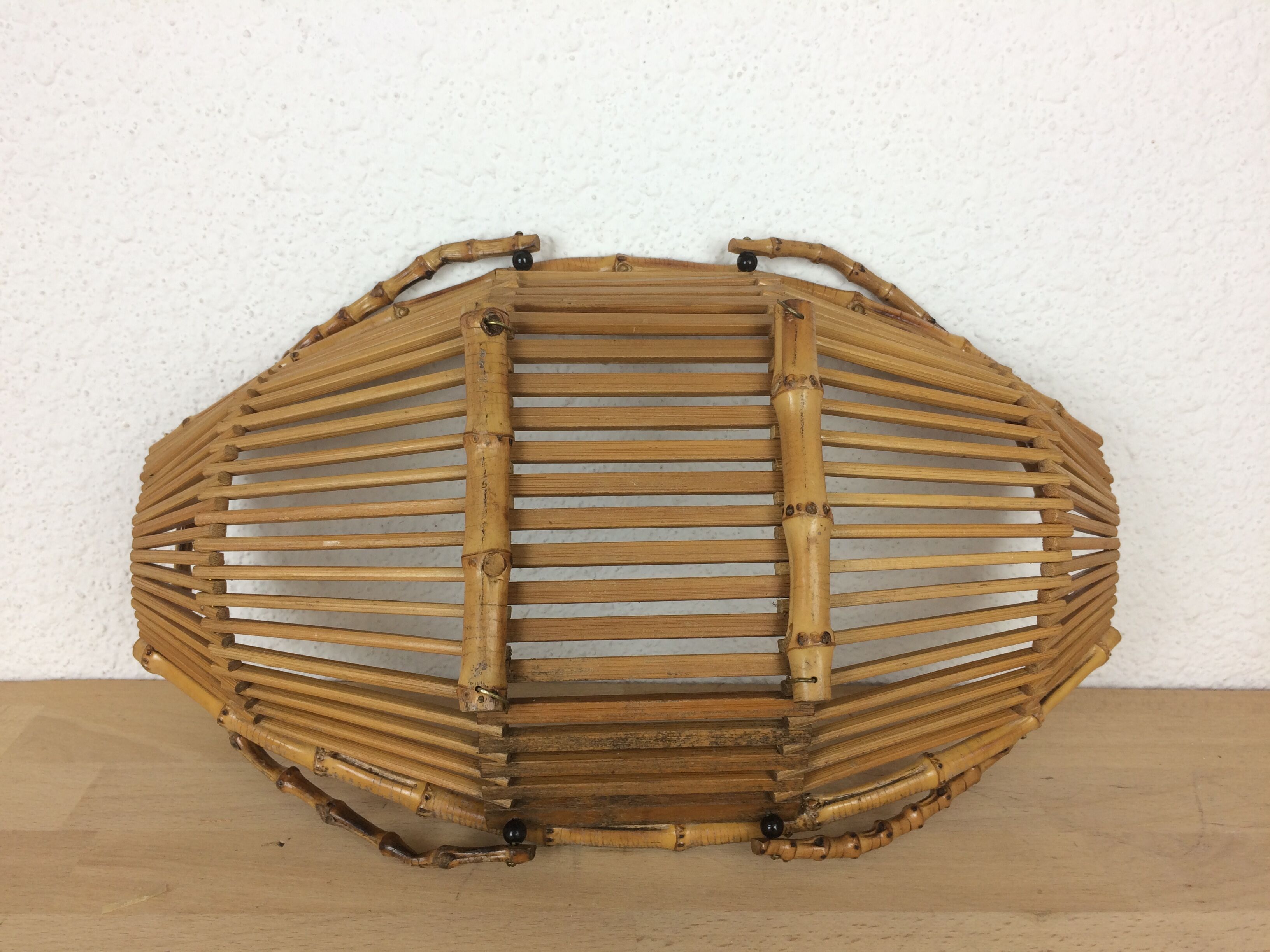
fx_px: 1064
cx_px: 635
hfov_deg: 61.7
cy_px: 476
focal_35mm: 29
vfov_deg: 48.2
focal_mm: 4.15
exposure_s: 1/50
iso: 40
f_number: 2.2
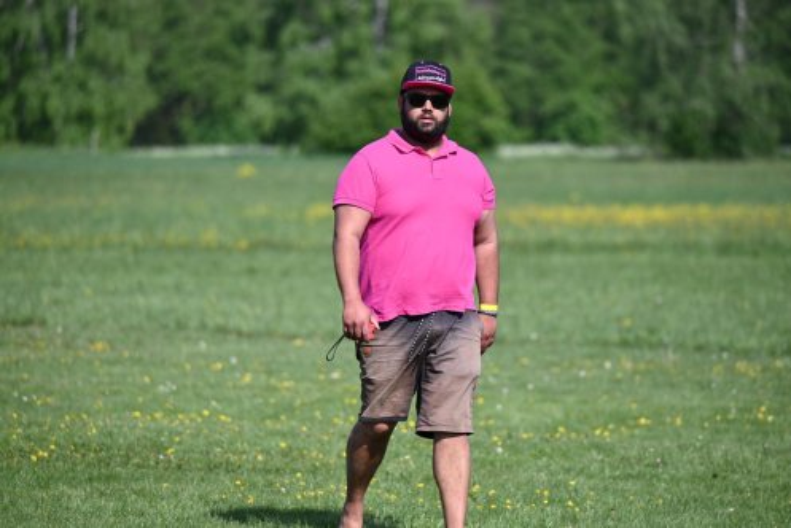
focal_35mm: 290
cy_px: 264
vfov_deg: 4.7
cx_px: 396
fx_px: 6375
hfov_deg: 7.1
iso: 320
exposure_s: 1/1600
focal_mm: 290
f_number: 6
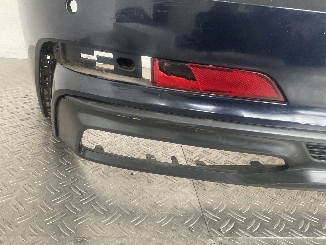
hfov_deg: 61.7
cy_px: 122
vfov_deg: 48.2
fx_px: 273
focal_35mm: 29
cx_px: 163
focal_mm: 3
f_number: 1.8
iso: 125
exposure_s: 1/50
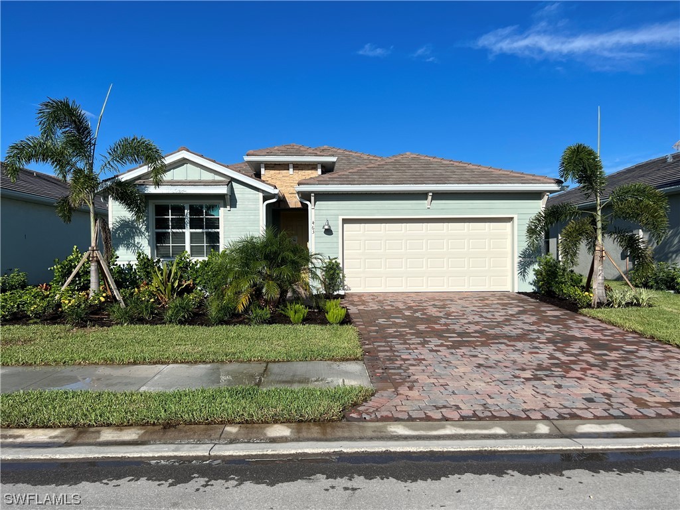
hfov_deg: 67.3
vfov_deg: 53.1
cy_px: 255
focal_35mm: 26
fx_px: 511
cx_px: 340
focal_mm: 5.7
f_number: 1.5
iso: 50
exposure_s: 1/6993
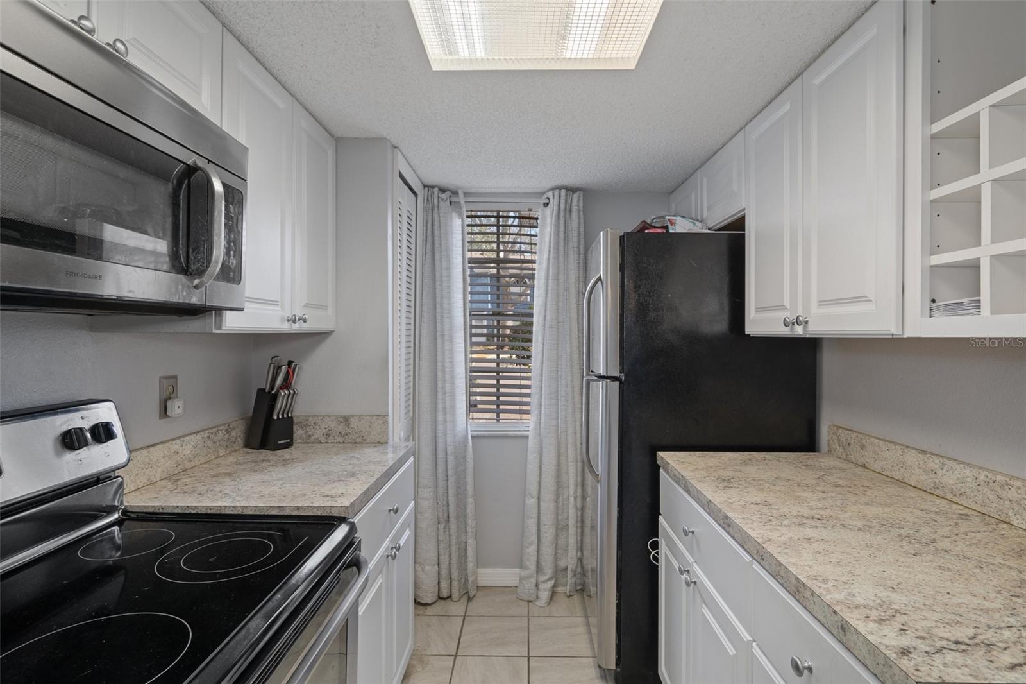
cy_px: 342
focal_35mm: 17
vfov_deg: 70.4
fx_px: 484
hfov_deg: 93.3
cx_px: 513
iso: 320
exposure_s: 1/3
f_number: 8
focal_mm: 17
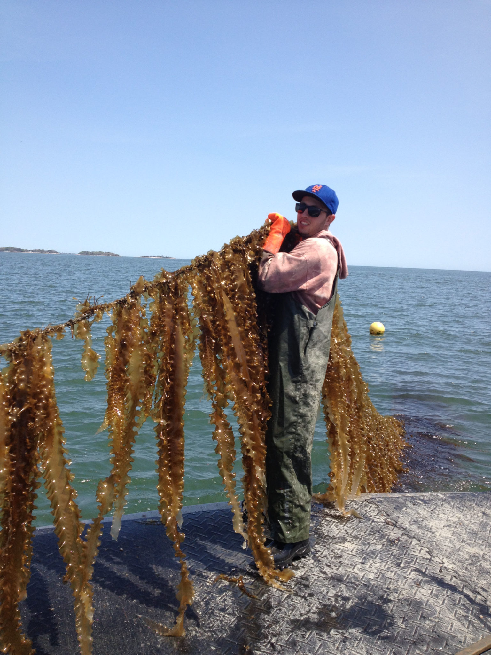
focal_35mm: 35
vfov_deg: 52.6
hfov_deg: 40.7
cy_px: 328
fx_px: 662
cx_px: 246
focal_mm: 4.28
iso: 50
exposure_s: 1/1255
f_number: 2.4
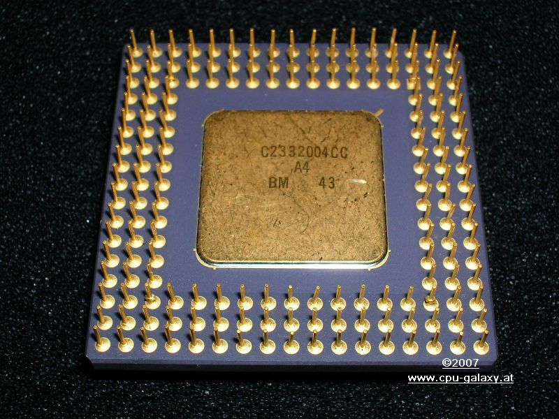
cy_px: 210
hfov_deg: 33.2
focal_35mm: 58
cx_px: 280
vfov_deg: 25.2
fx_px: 937
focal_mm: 9.7
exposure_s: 1/60.1
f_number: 5.9
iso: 50
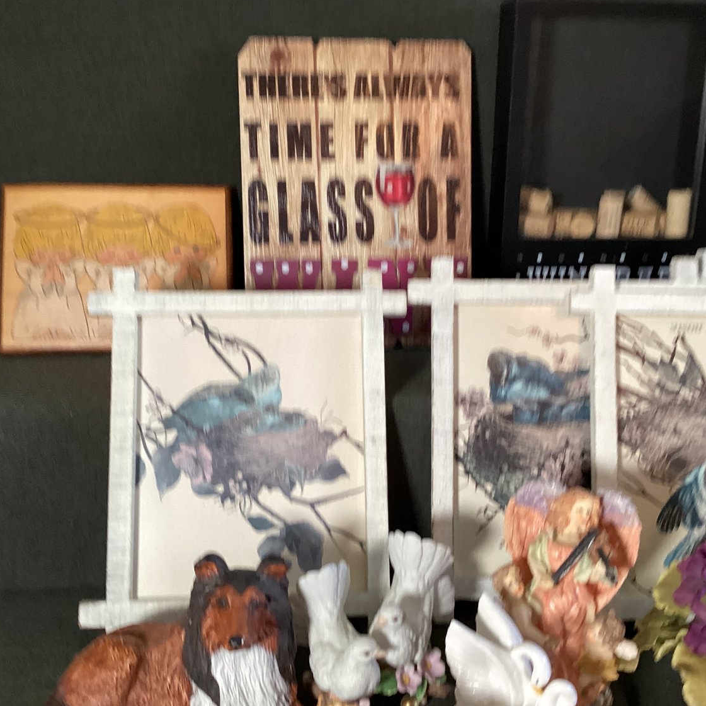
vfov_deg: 44.9
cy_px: 353
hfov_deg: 44.9
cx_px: 377
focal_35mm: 37
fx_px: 854
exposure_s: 1/50
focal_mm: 3.3
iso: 160
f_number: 2.4
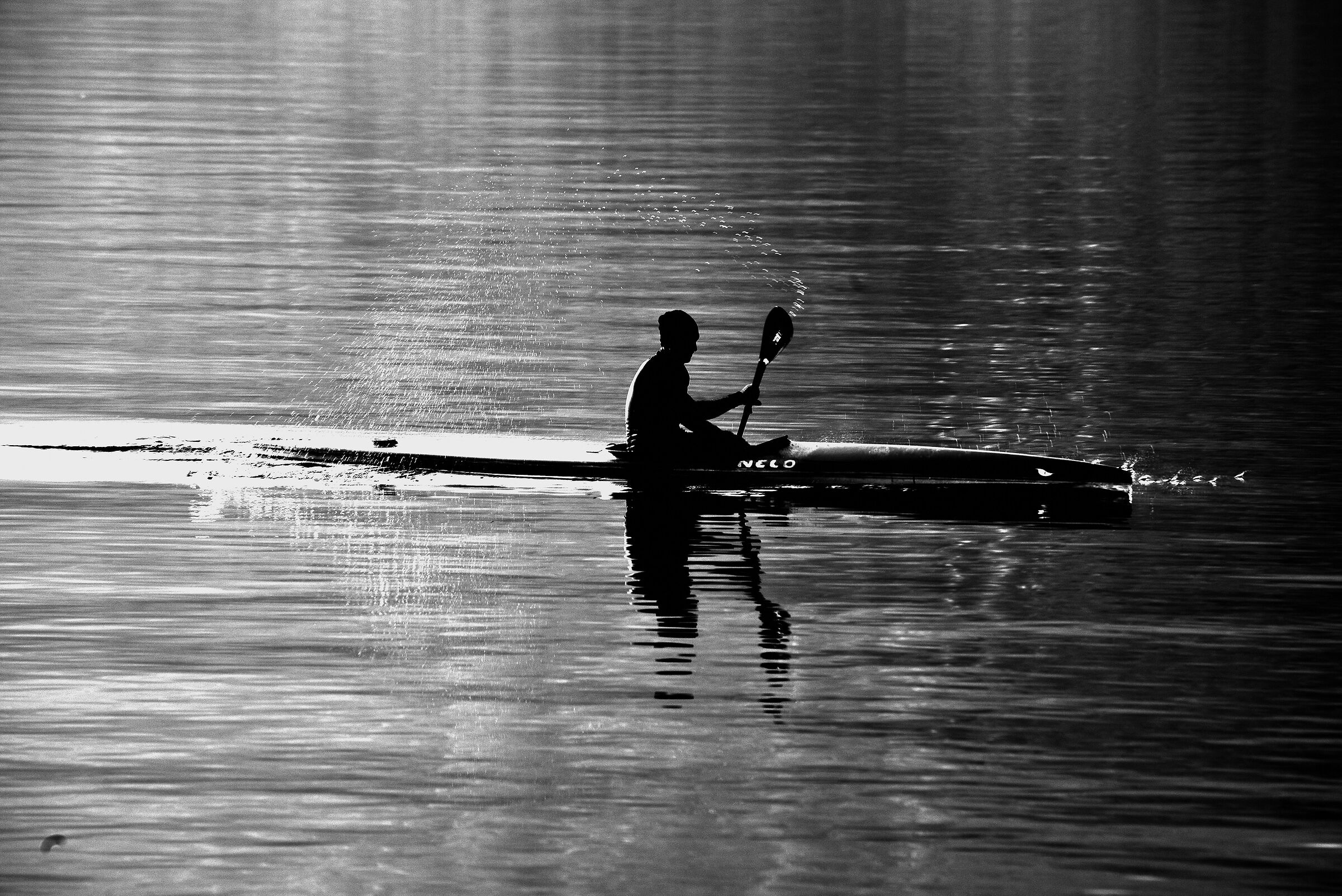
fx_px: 11187
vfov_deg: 4.6
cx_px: 671
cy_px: 448
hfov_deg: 6.9
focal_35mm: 300
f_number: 10
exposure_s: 1/125
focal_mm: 300
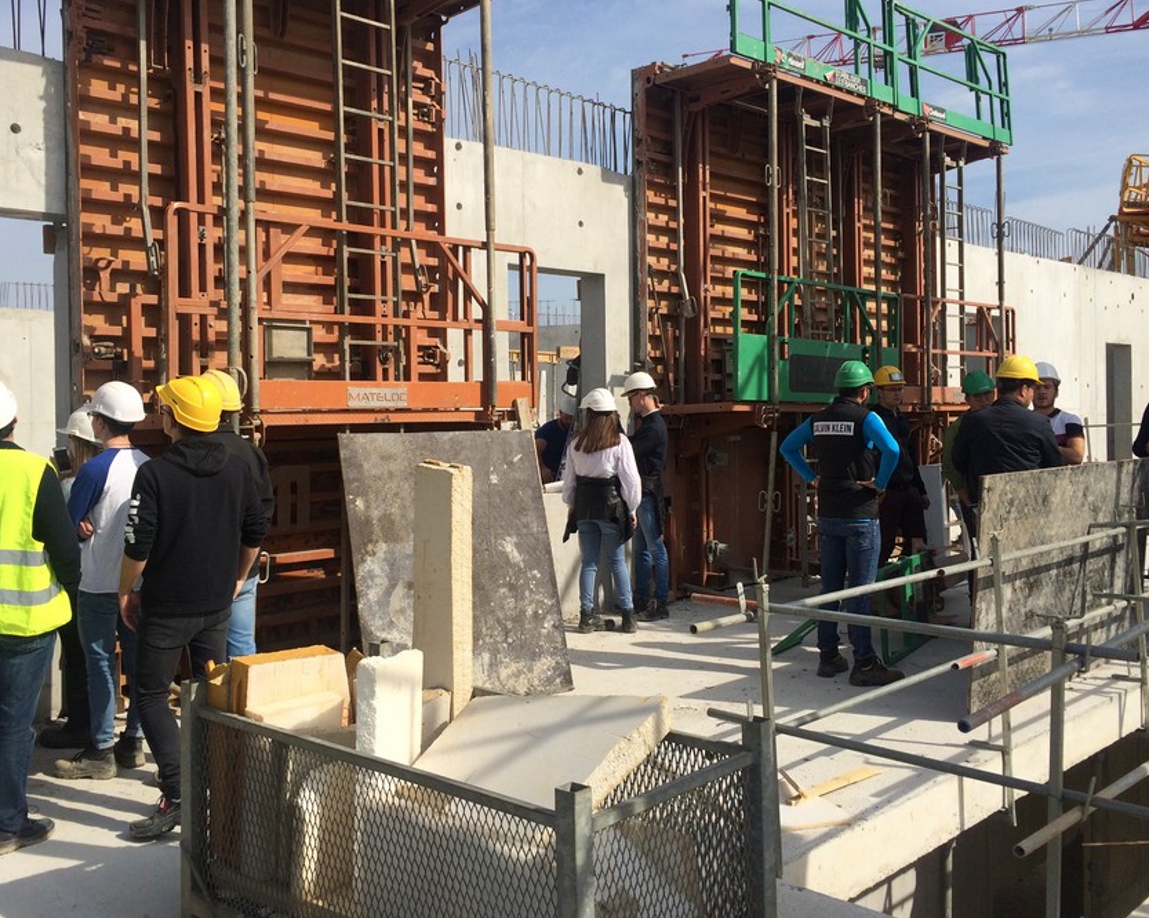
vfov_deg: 43.3
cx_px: 541
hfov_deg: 52.8
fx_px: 1156
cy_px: 408
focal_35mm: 34
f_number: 2.2
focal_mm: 4.15
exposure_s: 1/2740
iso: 32
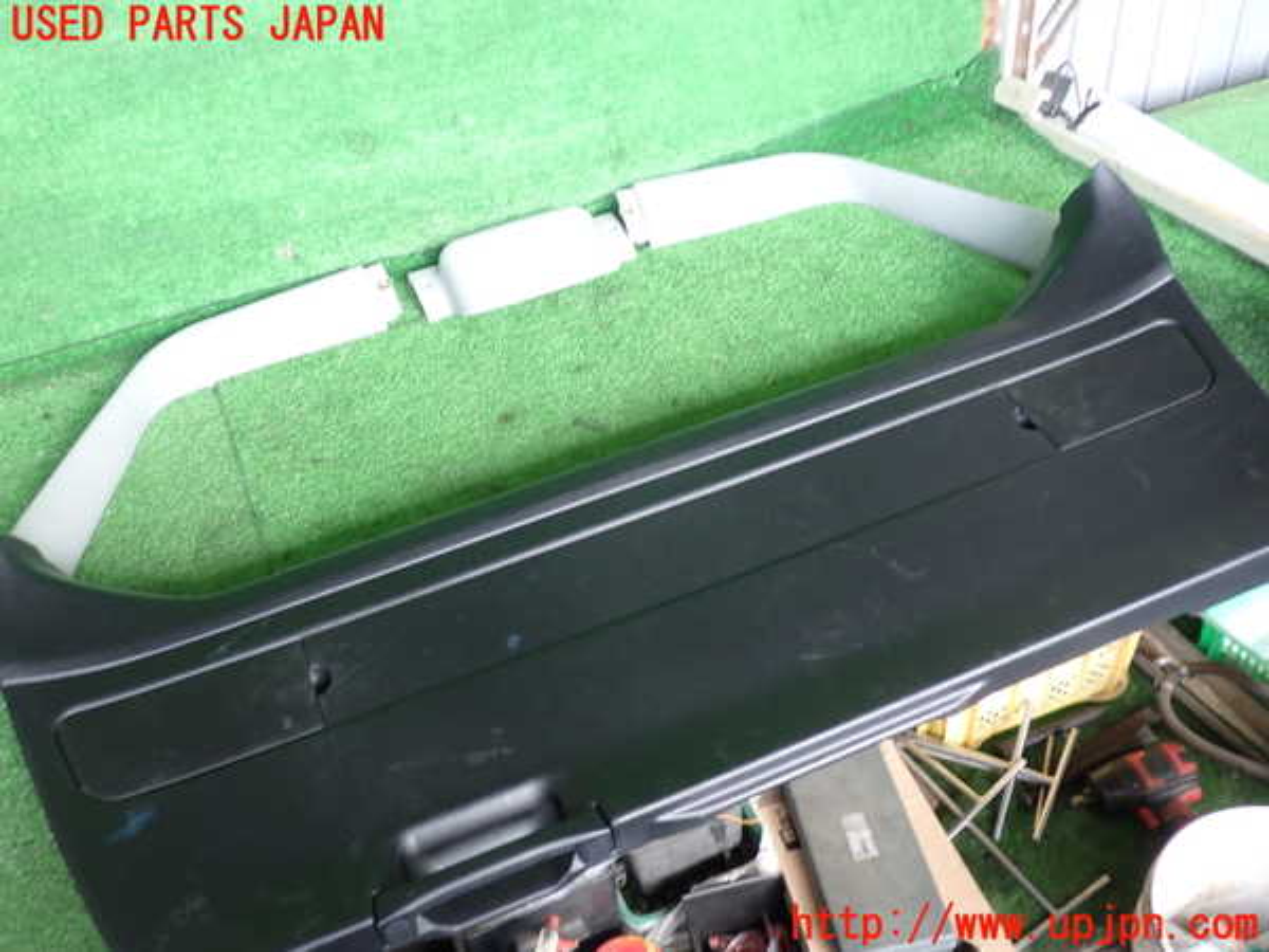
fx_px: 1100
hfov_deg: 60.0
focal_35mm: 30
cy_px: 476
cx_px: 634
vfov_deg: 46.8
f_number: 2.3
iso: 200
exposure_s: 1/30
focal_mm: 5.4
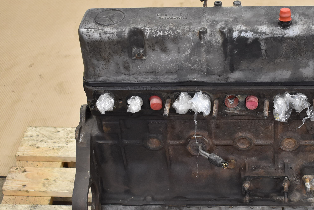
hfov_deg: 28.5
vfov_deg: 19.5
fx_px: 609
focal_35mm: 70
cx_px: 234
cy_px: 127
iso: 2000
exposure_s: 1/80
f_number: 5
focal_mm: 31
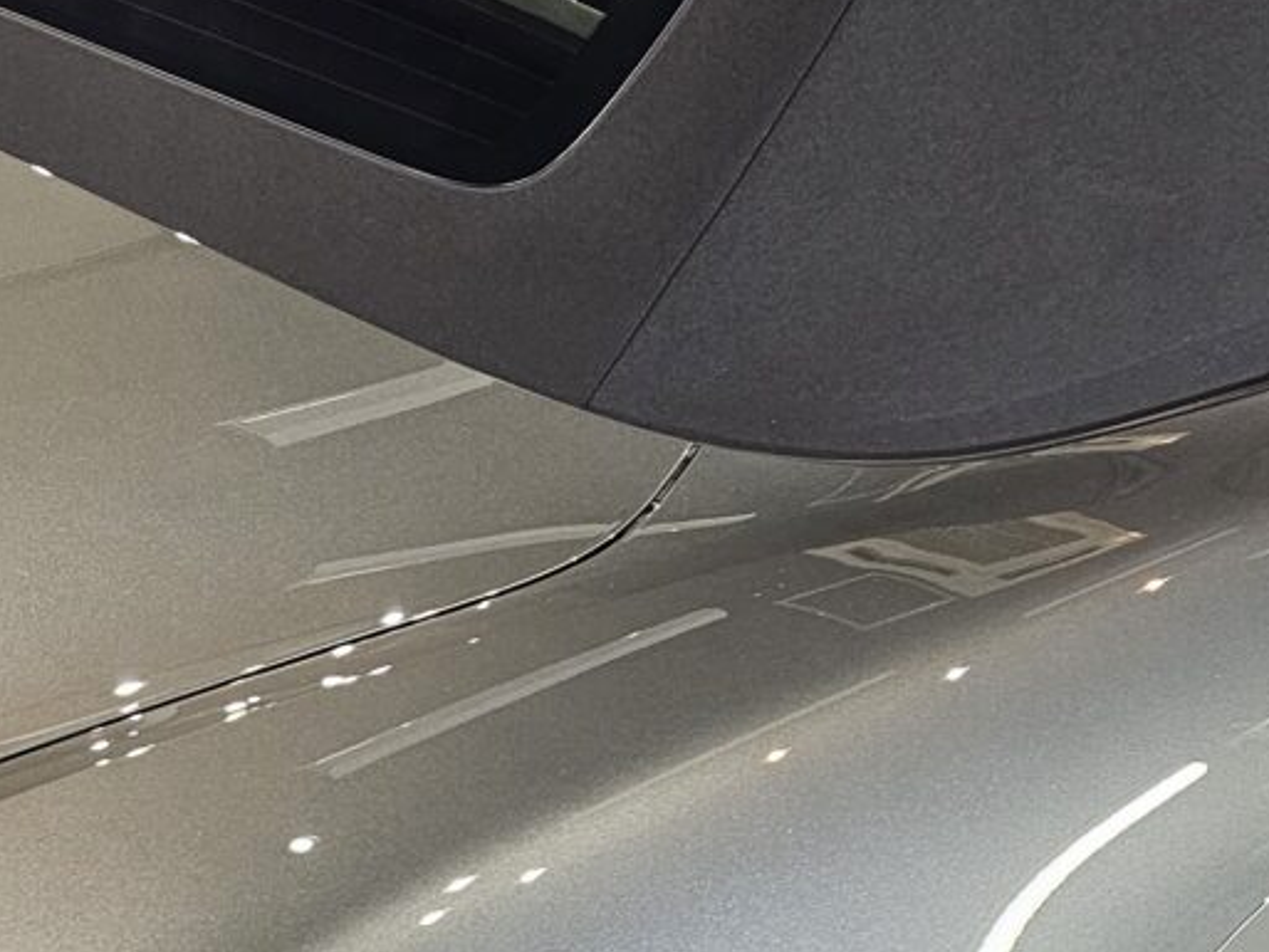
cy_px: 796
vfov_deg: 17.0
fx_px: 3153
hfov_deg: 22.1
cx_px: 59
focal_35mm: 86
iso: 320
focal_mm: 6.3
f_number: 1.7
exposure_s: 1/100
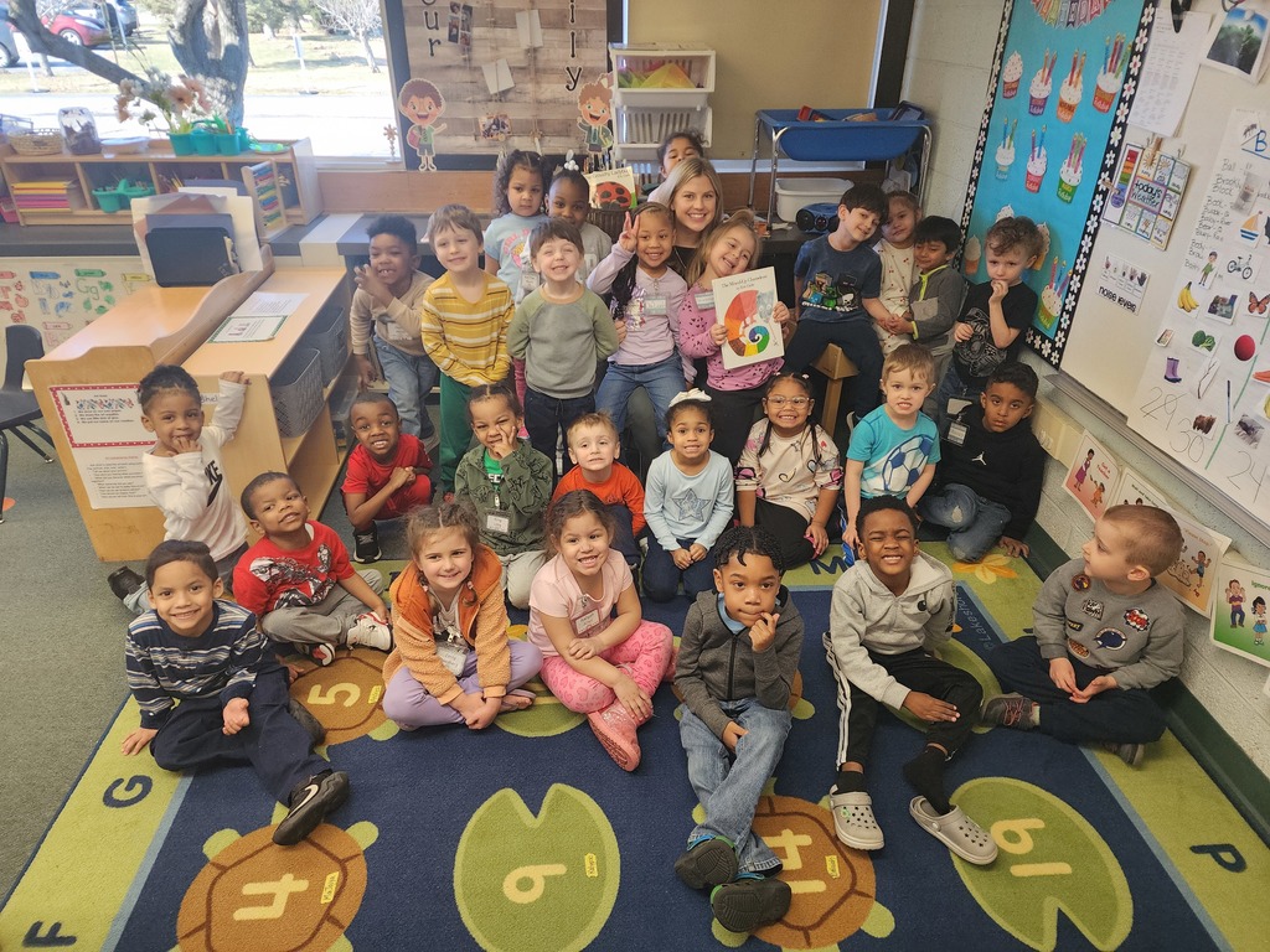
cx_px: 635
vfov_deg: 58.9
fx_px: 844
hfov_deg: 73.9
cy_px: 476
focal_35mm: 23
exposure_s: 1/120
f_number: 1.8
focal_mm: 6.4
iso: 200
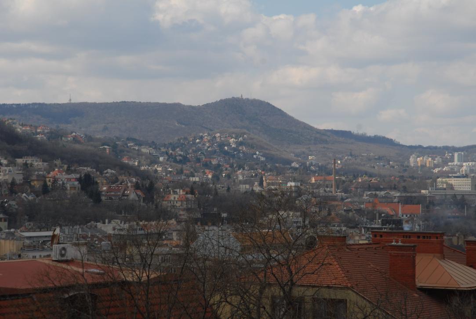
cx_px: 238
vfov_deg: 13.1
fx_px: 1390
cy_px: 160
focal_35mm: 105
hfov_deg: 19.4
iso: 100
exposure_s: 1/200
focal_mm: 70
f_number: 7.1
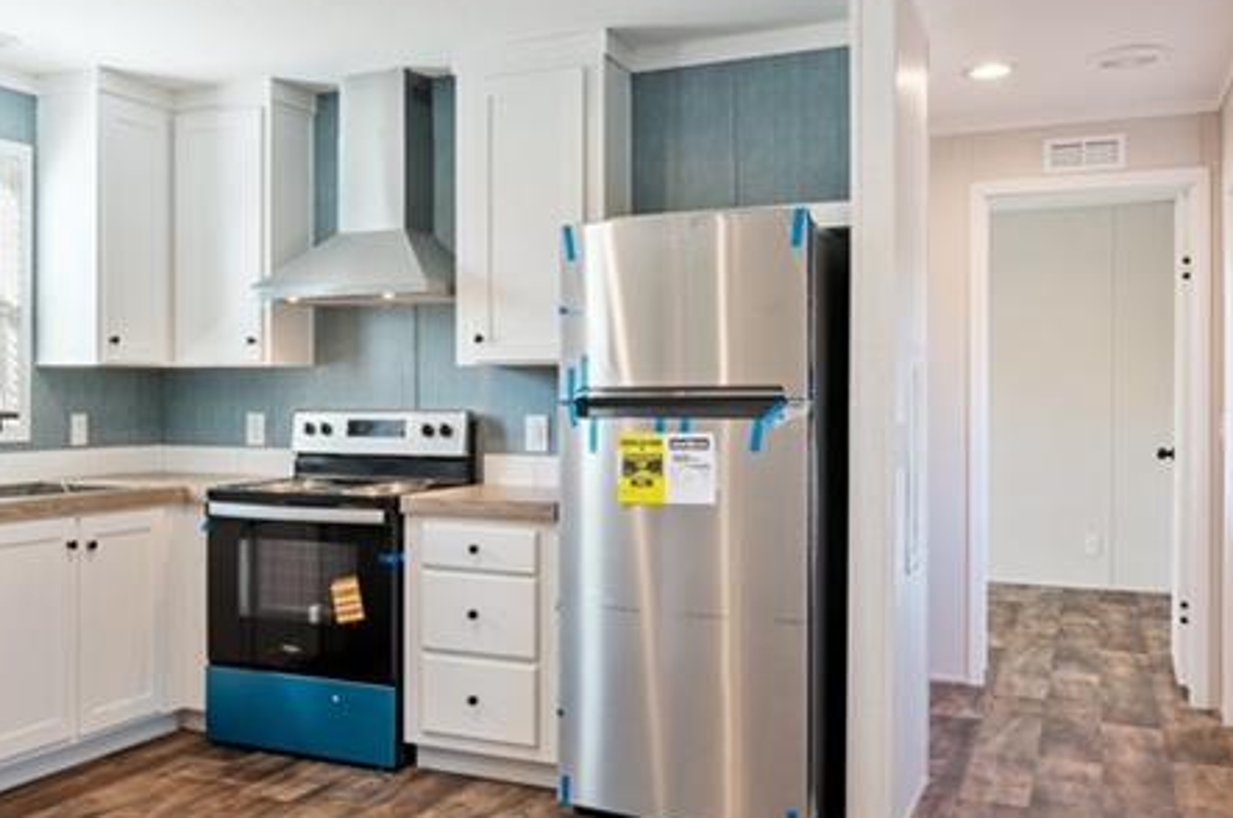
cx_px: 417
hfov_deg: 51.1
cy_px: 419
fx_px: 1265
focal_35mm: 37
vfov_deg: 35.8
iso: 200
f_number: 8
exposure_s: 1/20
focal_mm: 16
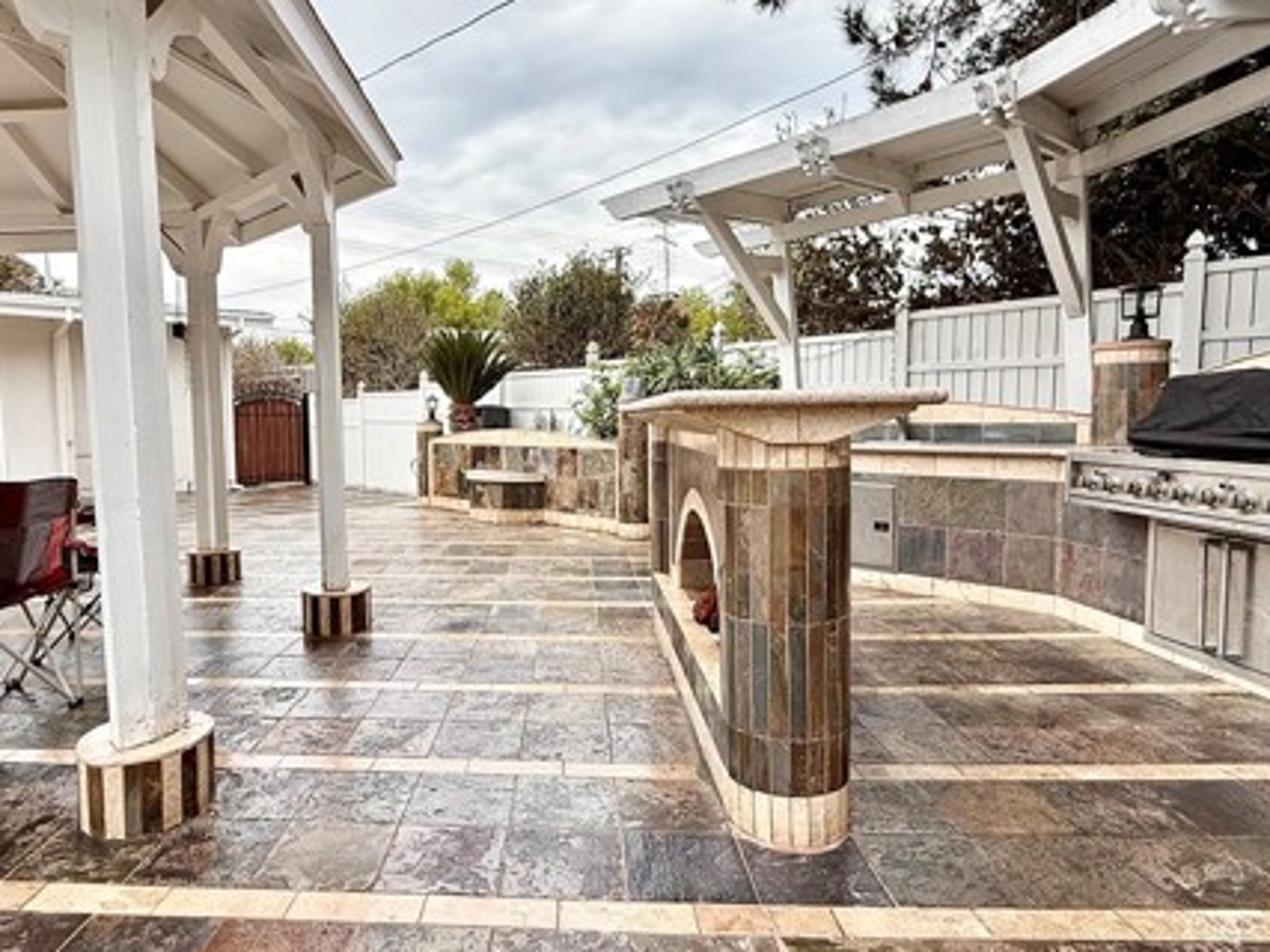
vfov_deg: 63.4
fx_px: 770
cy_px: 473
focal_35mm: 21
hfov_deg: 78.4
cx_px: 529
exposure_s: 1/607
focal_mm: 2.22
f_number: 2.2
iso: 50
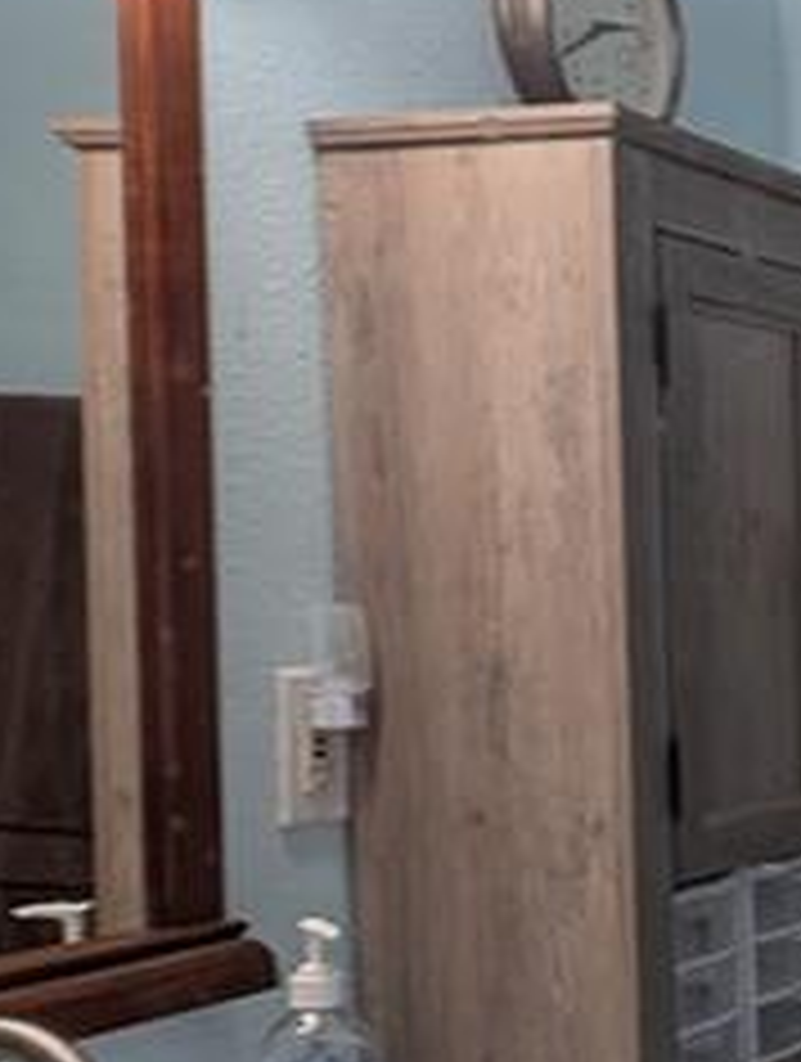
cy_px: 760
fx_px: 1875
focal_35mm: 61
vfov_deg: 31.2
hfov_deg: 20.0
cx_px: 1285
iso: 30
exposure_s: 1/60
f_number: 1.95
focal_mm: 2.23
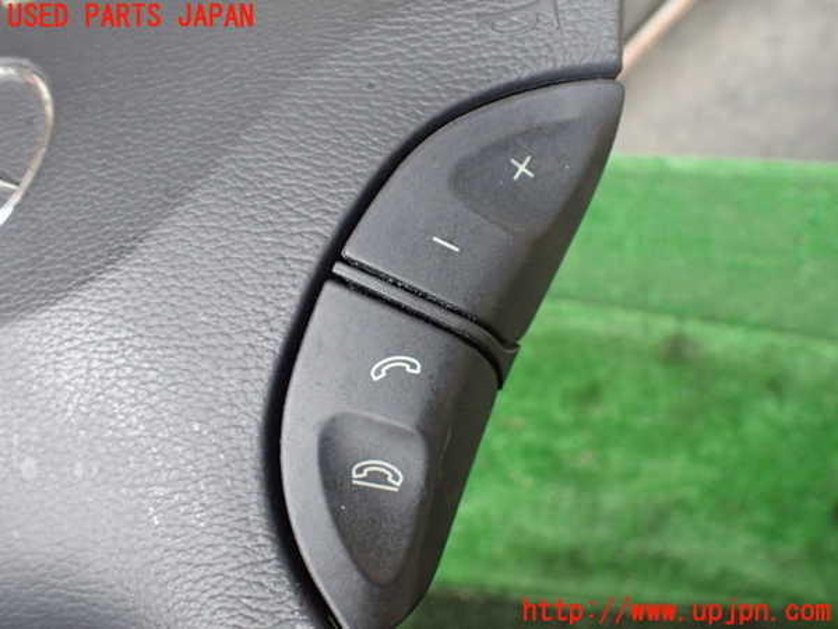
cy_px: 314
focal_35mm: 30
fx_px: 726
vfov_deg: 46.8
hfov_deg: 60.0
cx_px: 419
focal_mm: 5.4
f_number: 2.3
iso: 800
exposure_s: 1/125
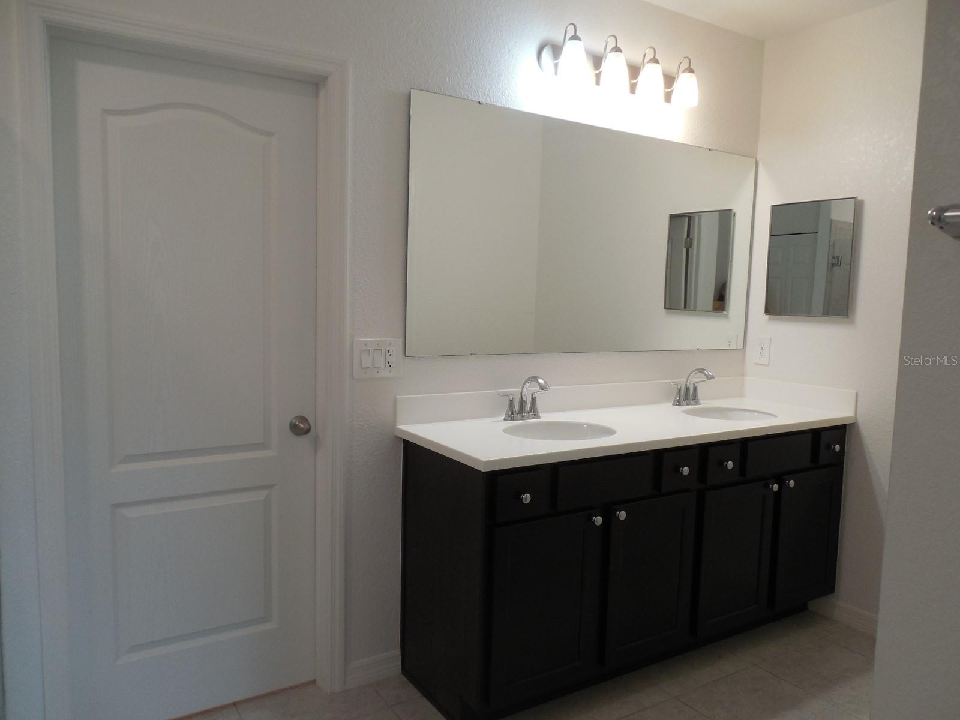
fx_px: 693
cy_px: 360
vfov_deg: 54.9
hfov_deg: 69.4
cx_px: 480
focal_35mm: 25
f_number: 3.3
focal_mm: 4.5
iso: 140
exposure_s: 1/30
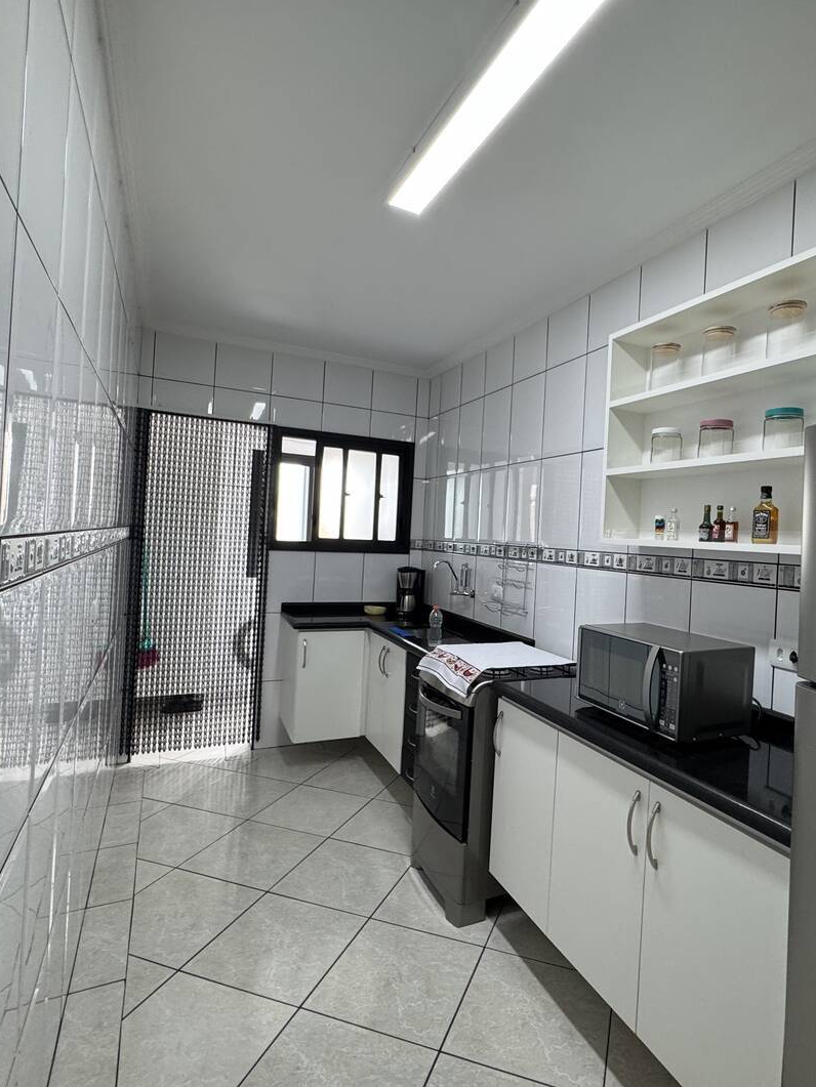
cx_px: 487
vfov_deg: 84.7
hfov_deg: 68.1
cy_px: 535
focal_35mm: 19
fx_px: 597
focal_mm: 2.22
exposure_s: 1/120
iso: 200
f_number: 2.2
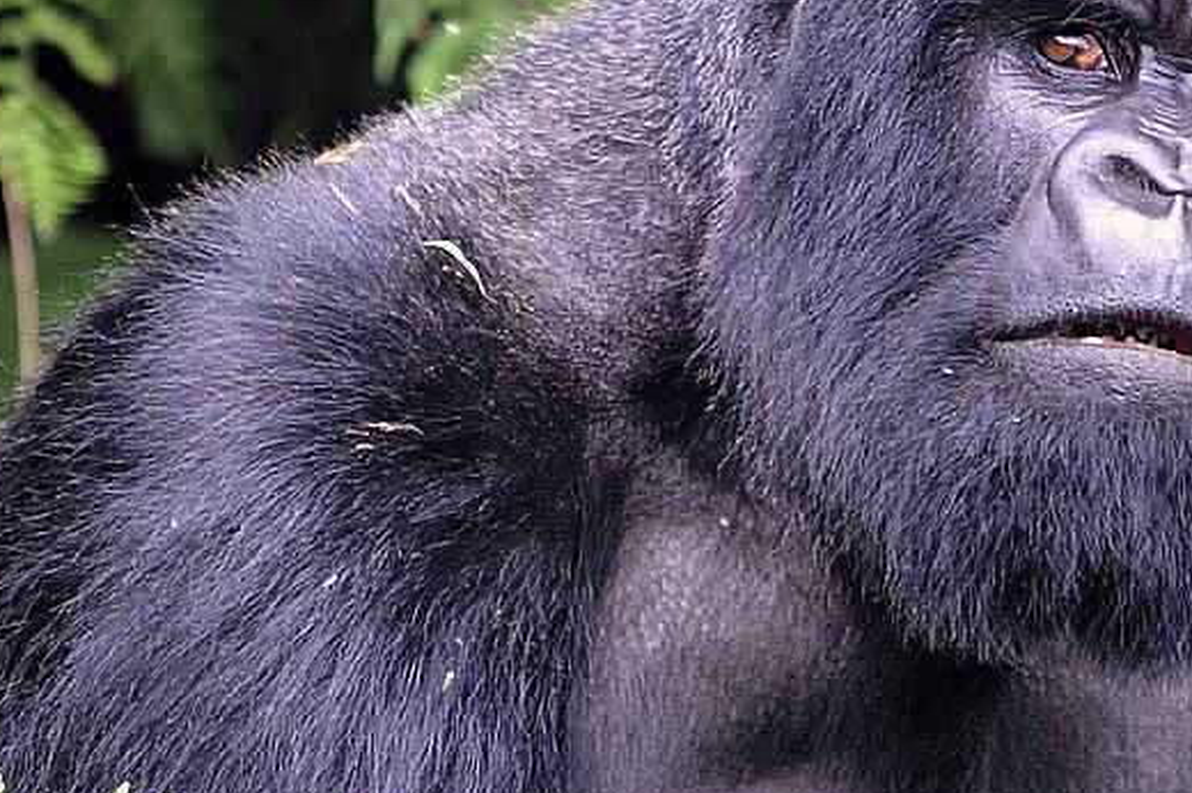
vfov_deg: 2.2
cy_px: 65
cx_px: 1286
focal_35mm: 615
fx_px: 20350
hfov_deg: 3.4
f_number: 2.8
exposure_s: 1/320
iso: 1100
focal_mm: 200
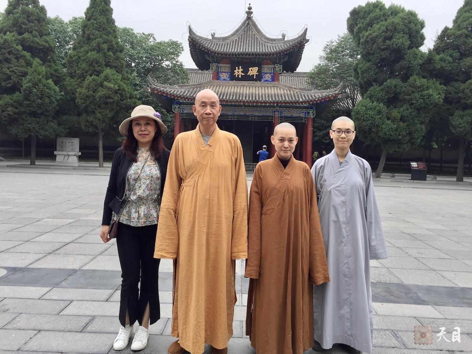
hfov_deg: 61.7
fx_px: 395
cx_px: 236
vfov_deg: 48.2
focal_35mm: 29
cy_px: 177
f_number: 2.2
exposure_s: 1/100
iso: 40
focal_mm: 4.15
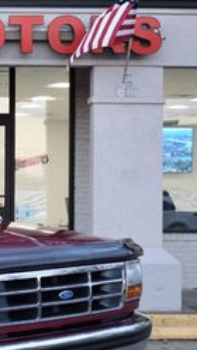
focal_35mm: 117
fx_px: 1087
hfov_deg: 10.1
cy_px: 202
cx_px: -82
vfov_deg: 18.2
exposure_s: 1/80
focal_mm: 29
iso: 400
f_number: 4.5
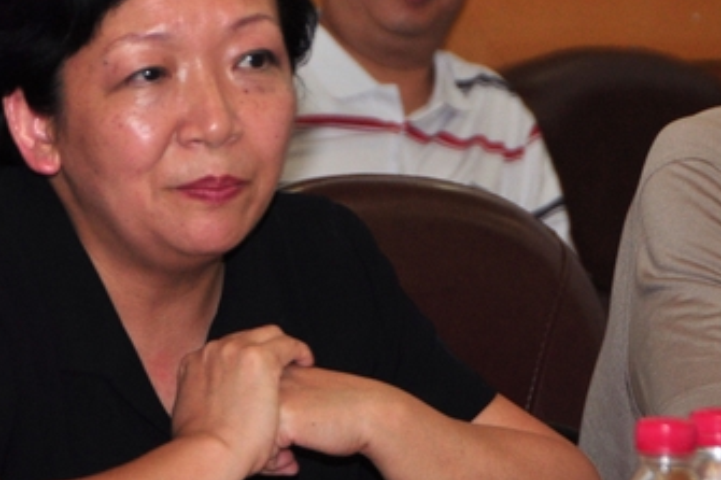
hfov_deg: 7.3
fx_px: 5643
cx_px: 228
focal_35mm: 282
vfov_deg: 4.9
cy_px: 226
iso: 400
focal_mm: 105
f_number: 5.3
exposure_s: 1/60
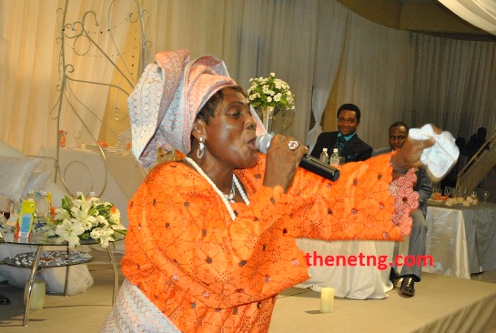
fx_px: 870
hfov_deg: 31.8
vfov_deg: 21.7
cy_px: 166
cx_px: 248
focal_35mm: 63
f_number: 5.6
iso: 1600
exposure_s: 1/60
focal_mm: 42
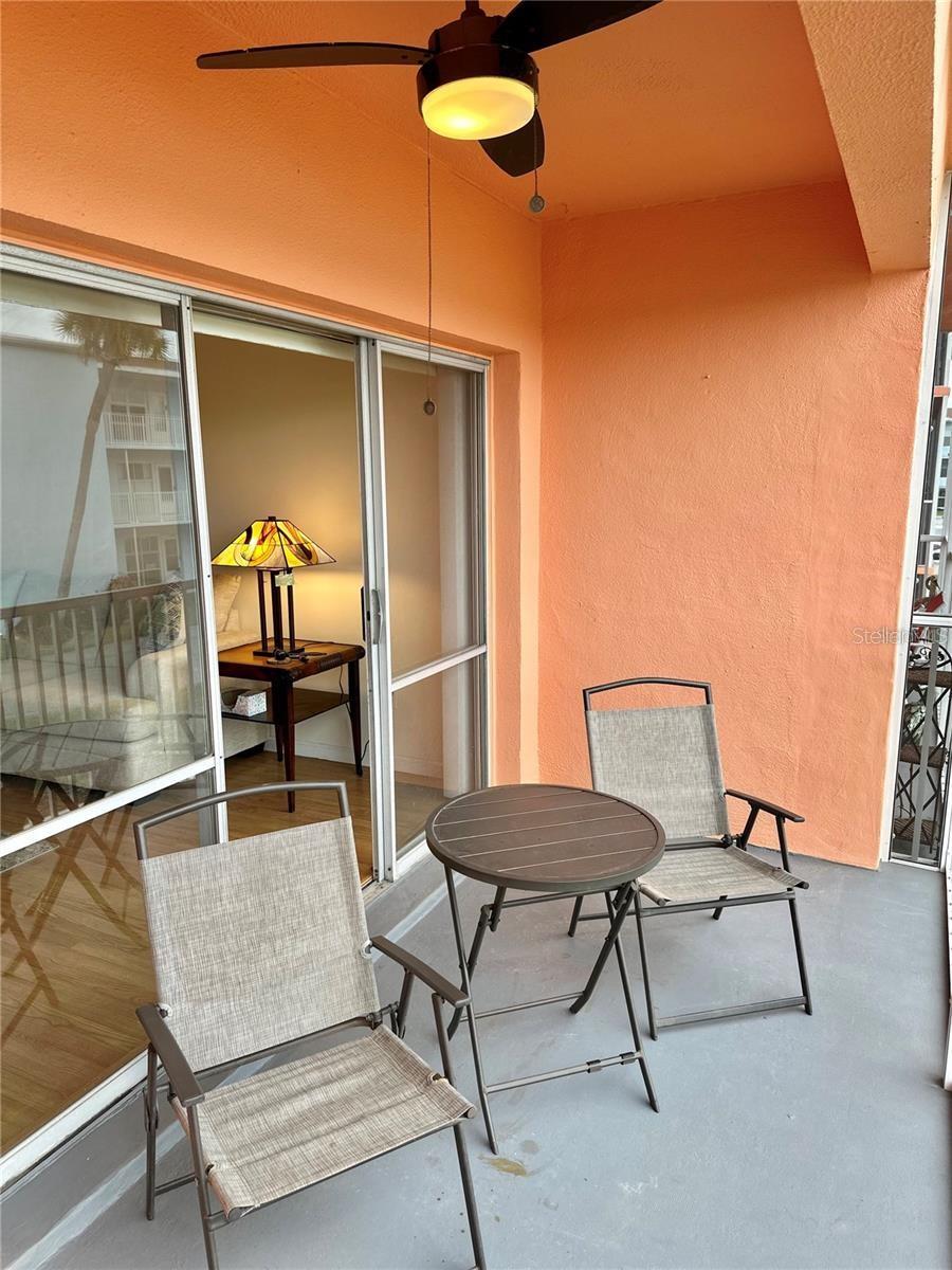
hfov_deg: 56.8
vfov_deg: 71.6
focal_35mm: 24
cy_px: 635
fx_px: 880
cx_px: 476
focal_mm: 6.86
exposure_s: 1/120
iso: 80
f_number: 1.78
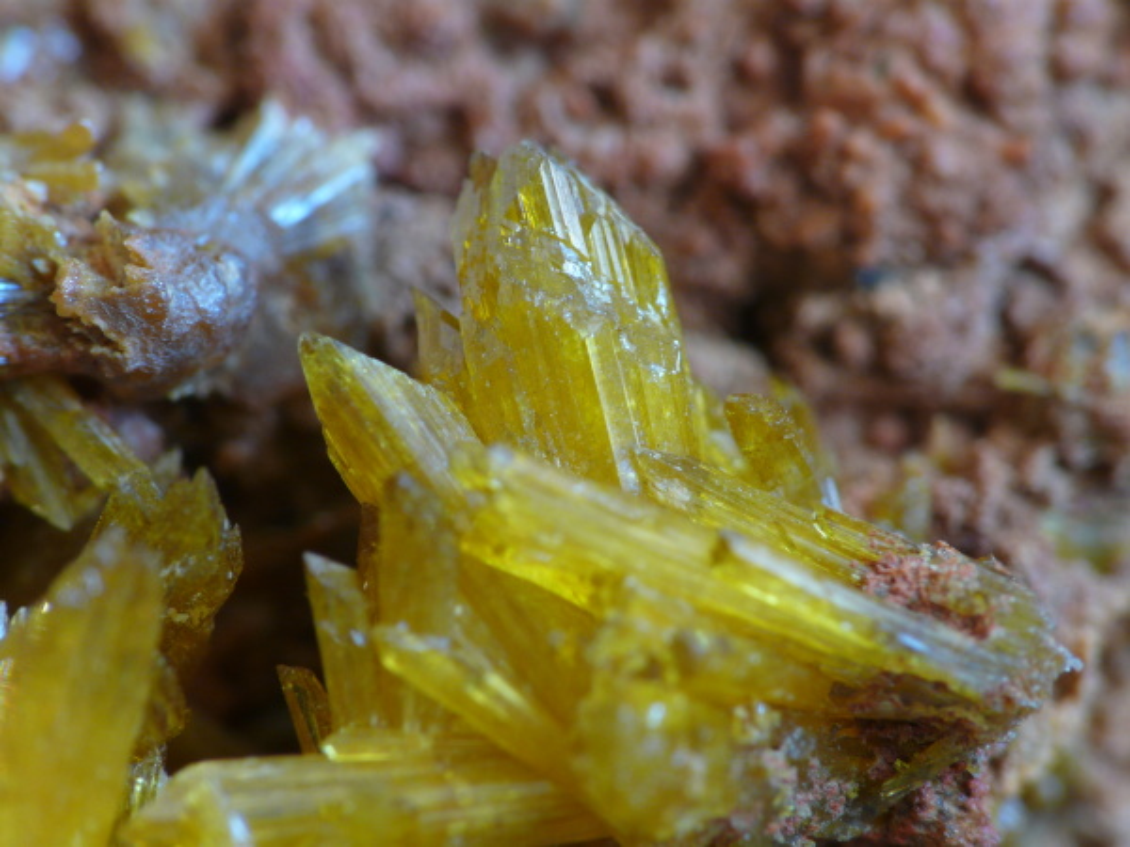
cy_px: 424
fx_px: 16453
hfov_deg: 3.9
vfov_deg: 3.0
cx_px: 565
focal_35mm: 504
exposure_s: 3.2
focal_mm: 82.8
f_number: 8
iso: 100
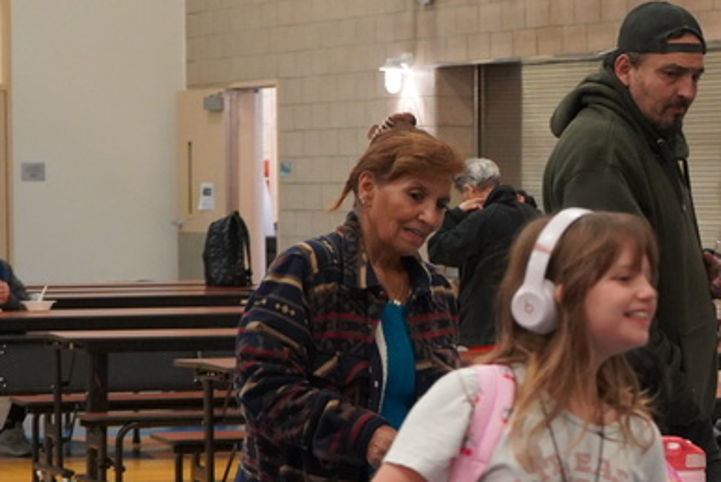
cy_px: 375
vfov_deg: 8.2
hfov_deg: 12.1
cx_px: 775
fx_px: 3347
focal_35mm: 167
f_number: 5.6
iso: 5000
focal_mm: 63
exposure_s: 1/160
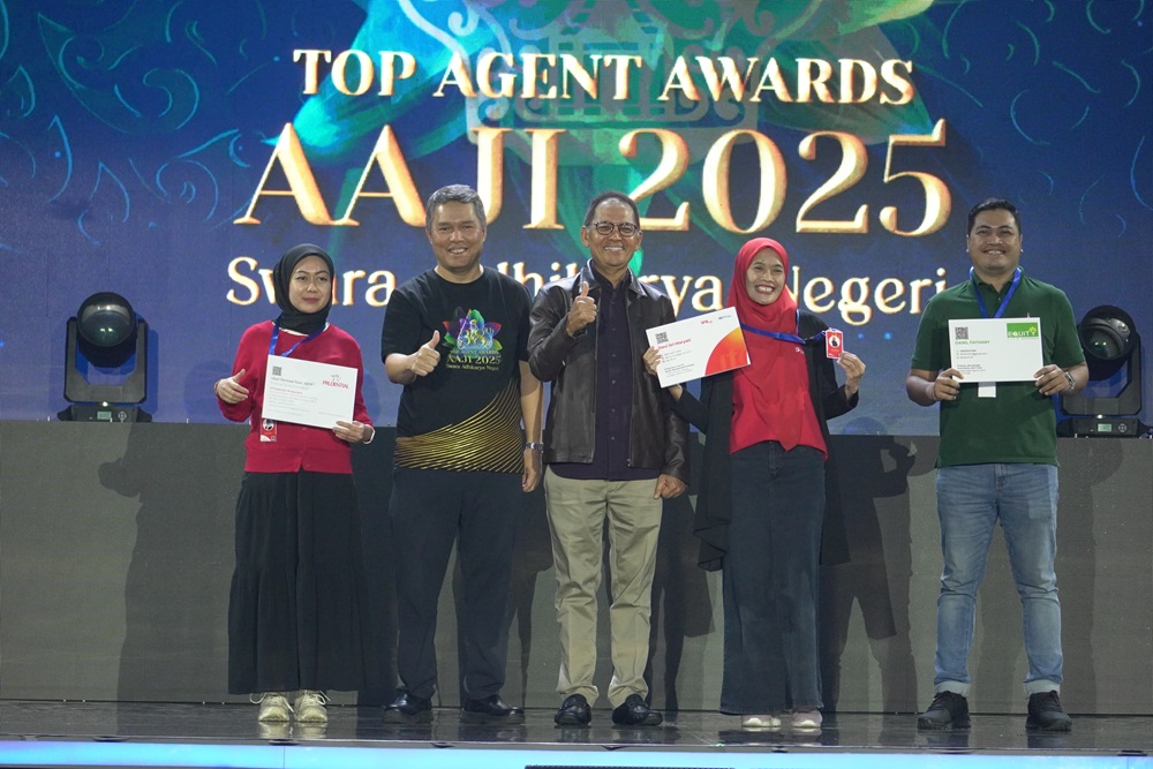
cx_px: 576
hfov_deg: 13.0
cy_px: 384
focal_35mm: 158
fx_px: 5045
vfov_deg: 8.7
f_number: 5
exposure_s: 1/200
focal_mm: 105
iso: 2500
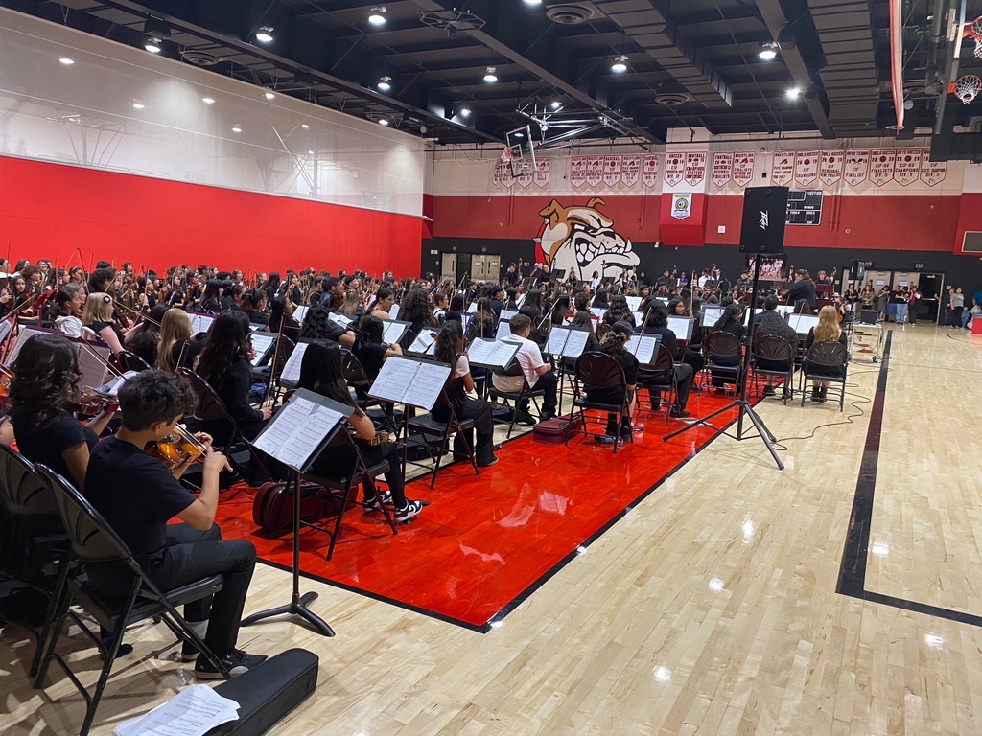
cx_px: 491
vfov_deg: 53.1
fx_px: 738
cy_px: 368
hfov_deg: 67.3
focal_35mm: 26
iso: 200
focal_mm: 4.25
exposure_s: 1/60
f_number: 1.8
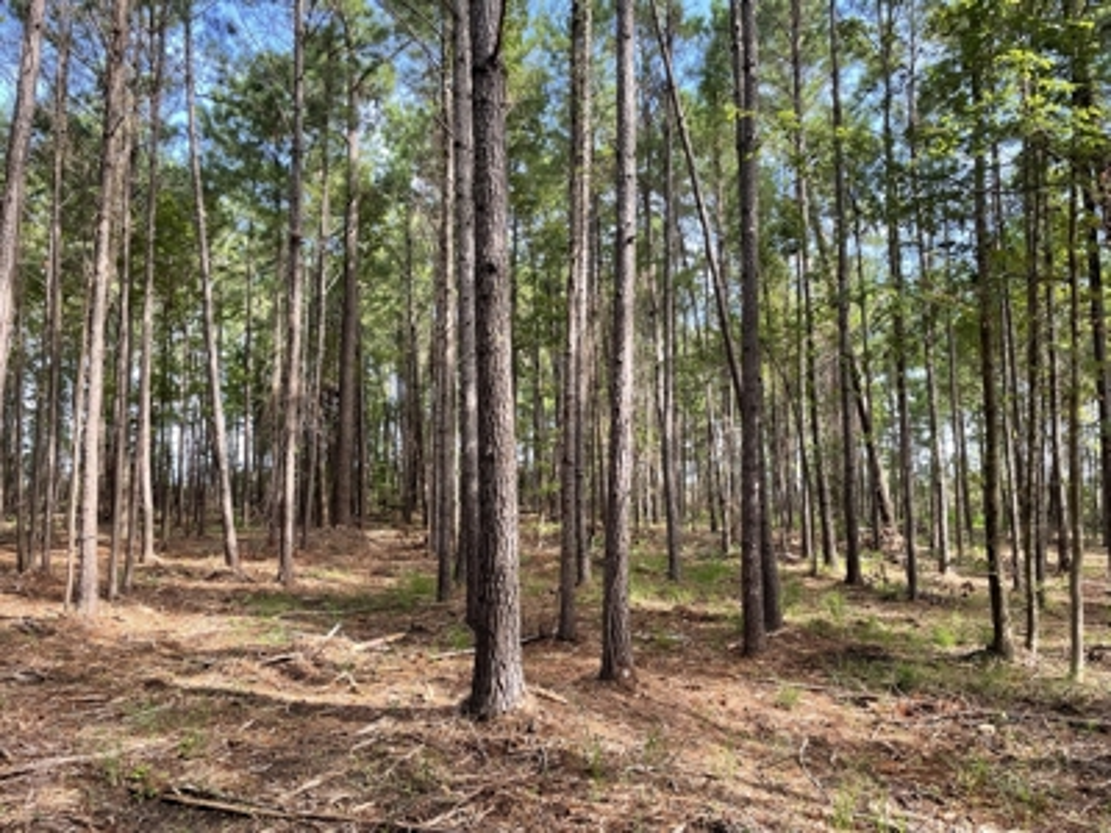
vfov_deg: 53.1
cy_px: 416
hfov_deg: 67.3
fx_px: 834
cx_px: 556
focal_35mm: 26
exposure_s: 1/197
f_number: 1.6
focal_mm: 4.2
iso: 32
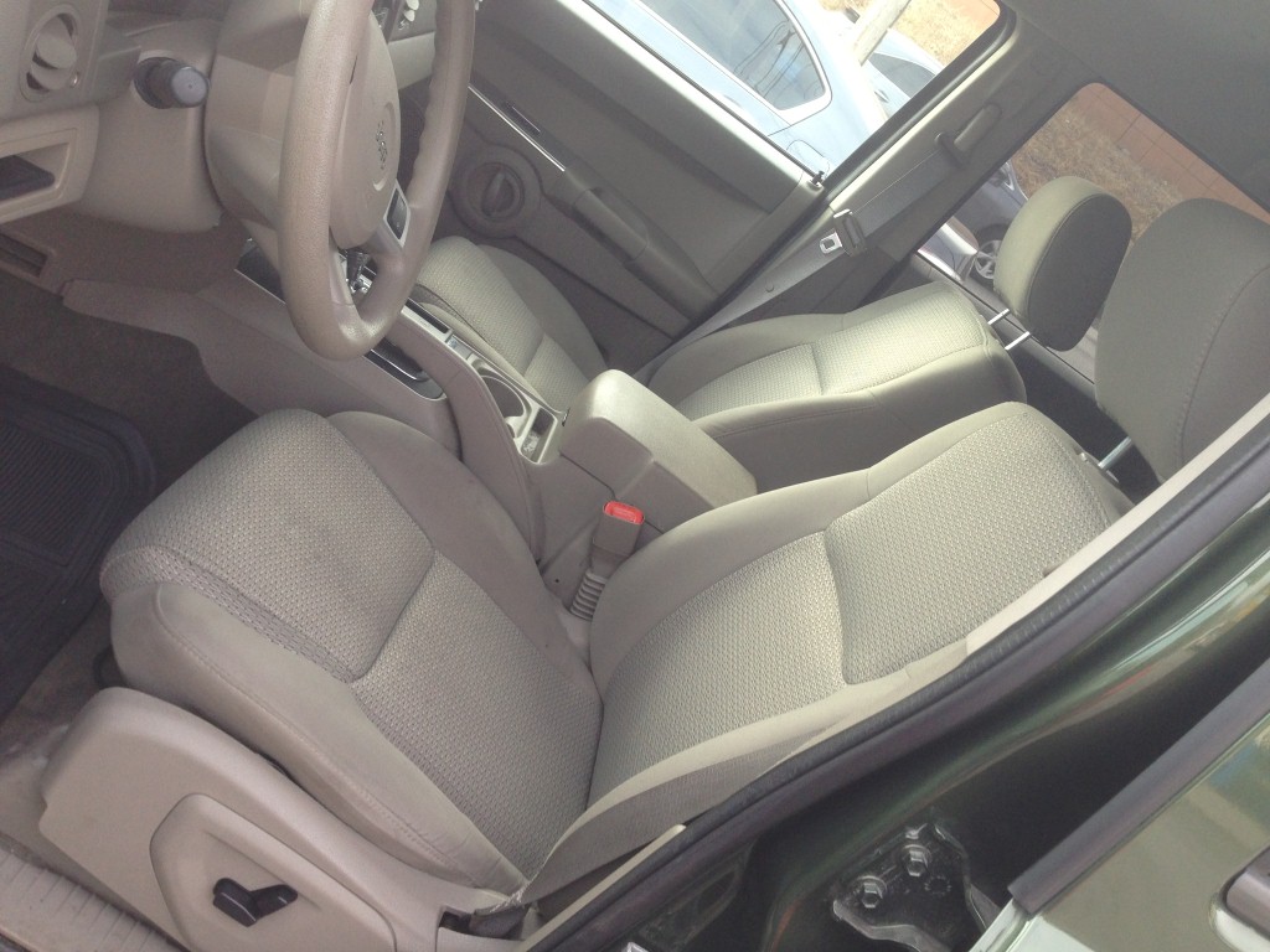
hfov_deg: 55.4
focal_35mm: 33
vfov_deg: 42.9
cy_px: 476
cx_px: 635
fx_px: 1211
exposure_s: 1/120
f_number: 2.4
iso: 64
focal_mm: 4.13
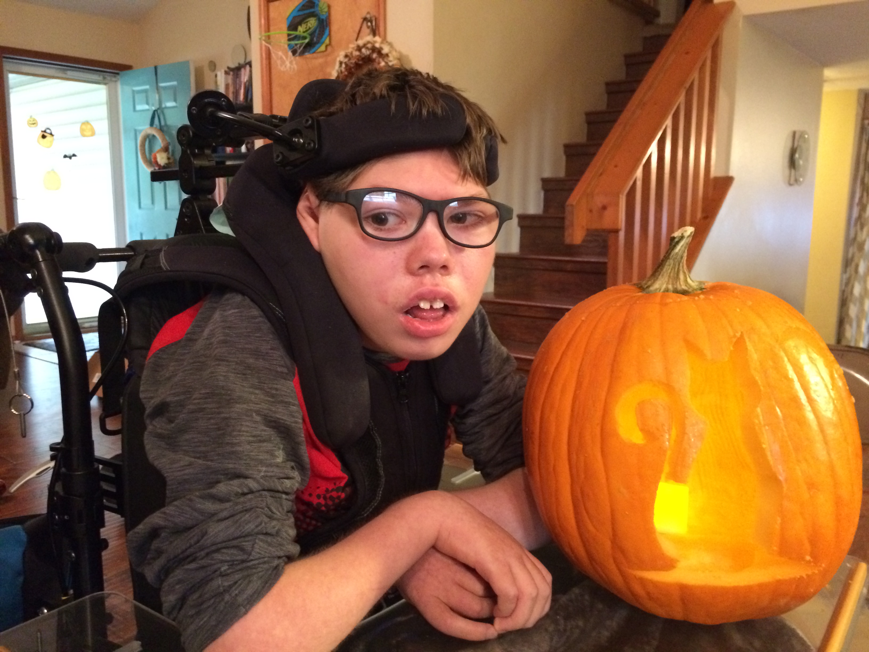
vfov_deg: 48.2
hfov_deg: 61.7
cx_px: 434
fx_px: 728
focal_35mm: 29
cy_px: 326
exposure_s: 1/15
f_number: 2.2
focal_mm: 4.15
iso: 500
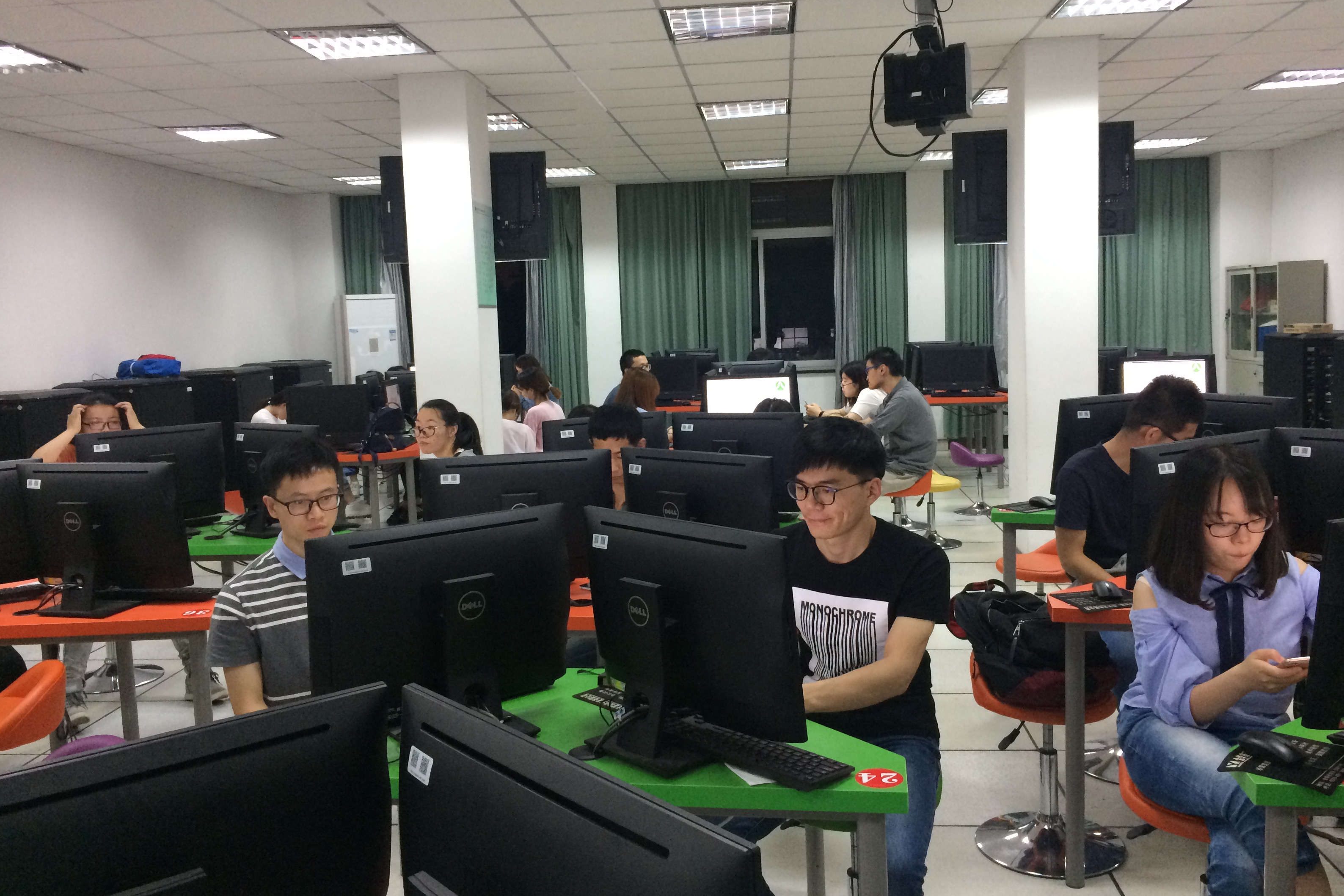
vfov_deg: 42.3
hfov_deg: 60.3
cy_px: 419
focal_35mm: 31
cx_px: 680
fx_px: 1157
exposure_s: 1/33
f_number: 2.2
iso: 250
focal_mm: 4.15
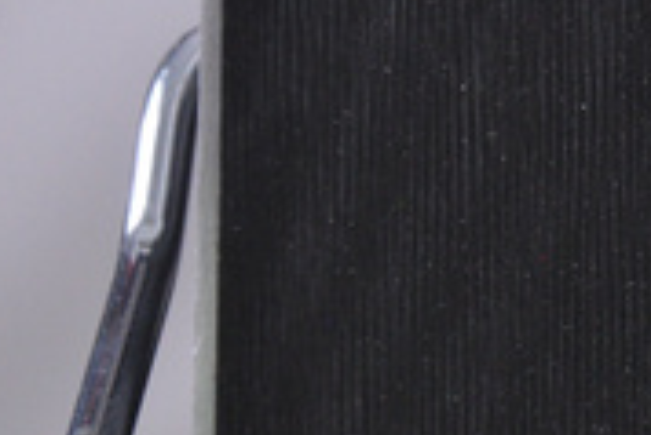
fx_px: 7189
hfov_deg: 5.2
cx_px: 742
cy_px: 122
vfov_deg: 3.5
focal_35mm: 397
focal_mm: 105
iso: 3200
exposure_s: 1/125
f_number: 9.5
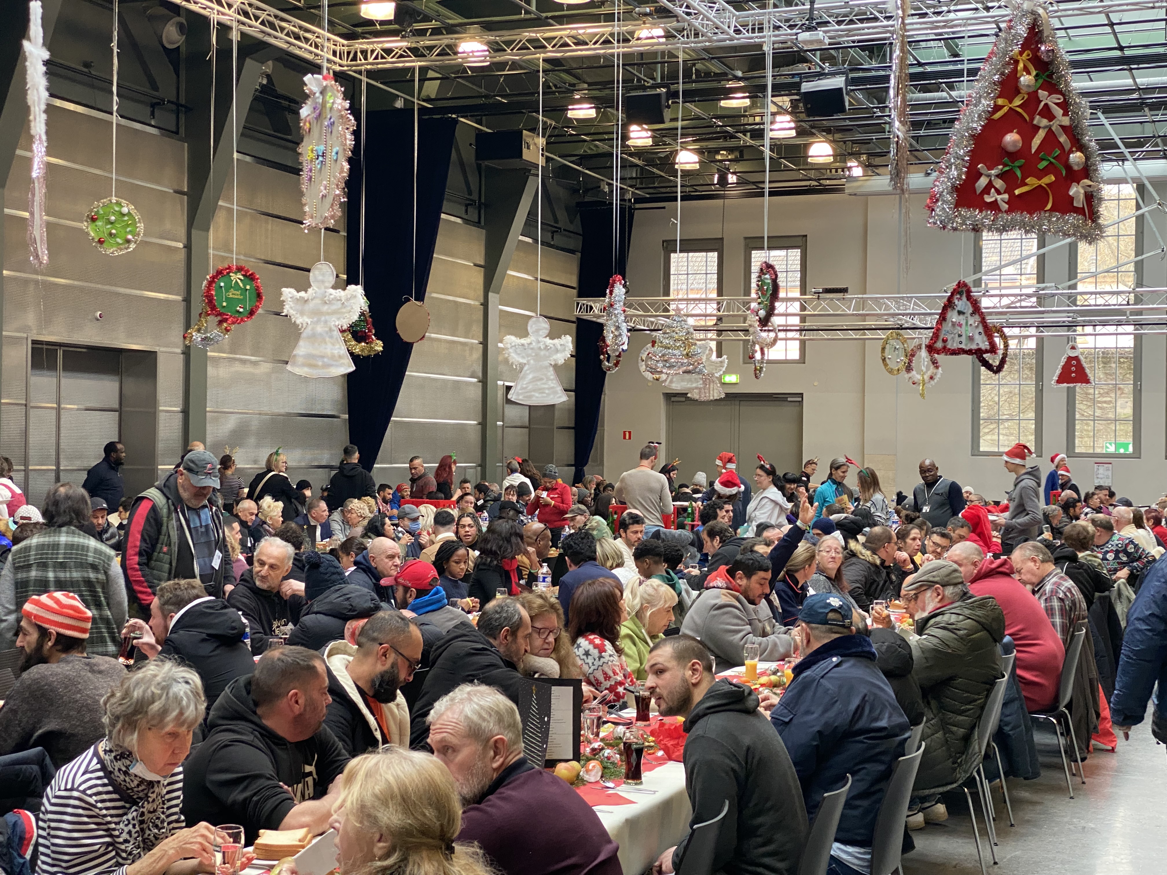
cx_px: 584
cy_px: 438
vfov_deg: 28.0
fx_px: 1753
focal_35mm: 52
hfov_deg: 36.8
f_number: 2
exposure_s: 1/50
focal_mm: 6
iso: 125
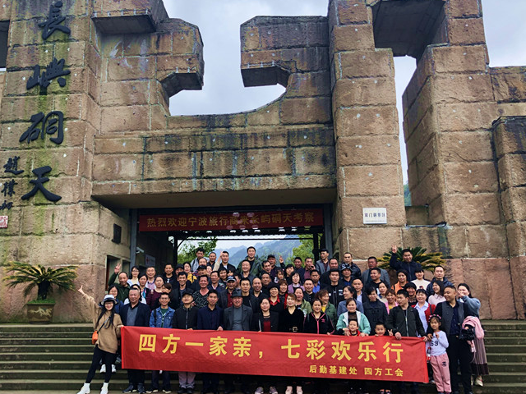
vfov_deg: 40.7
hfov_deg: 52.4
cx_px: 225
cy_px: 188
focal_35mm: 35
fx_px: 532
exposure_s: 1/333
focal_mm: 4
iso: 20
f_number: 1.8
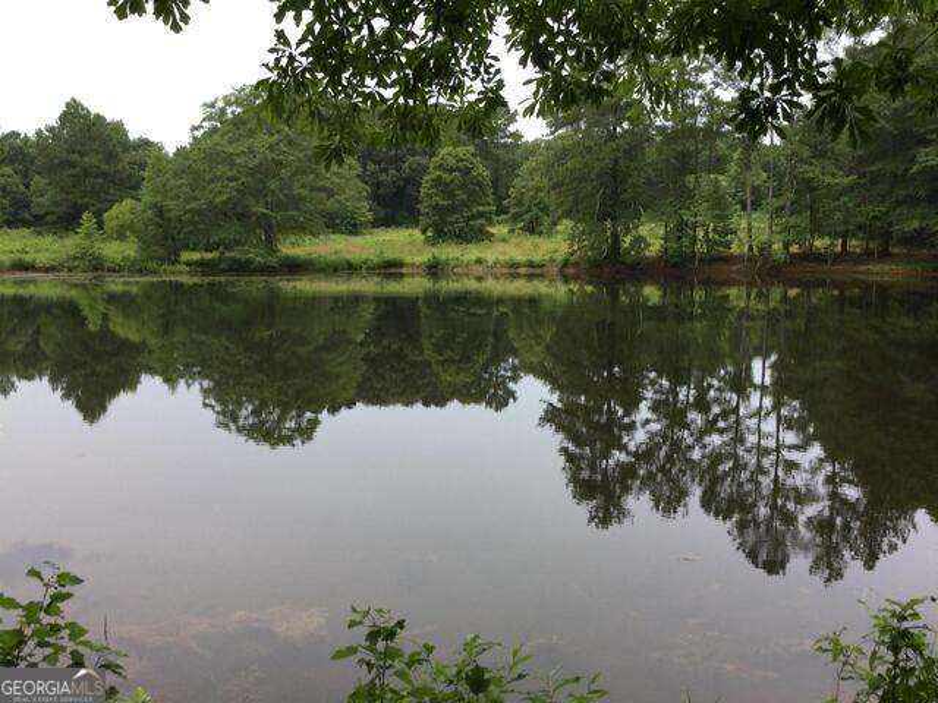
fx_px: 840
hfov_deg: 58.4
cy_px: 352
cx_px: 469
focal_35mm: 31
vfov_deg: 45.4
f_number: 2.4
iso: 25
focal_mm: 3.3
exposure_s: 1/138
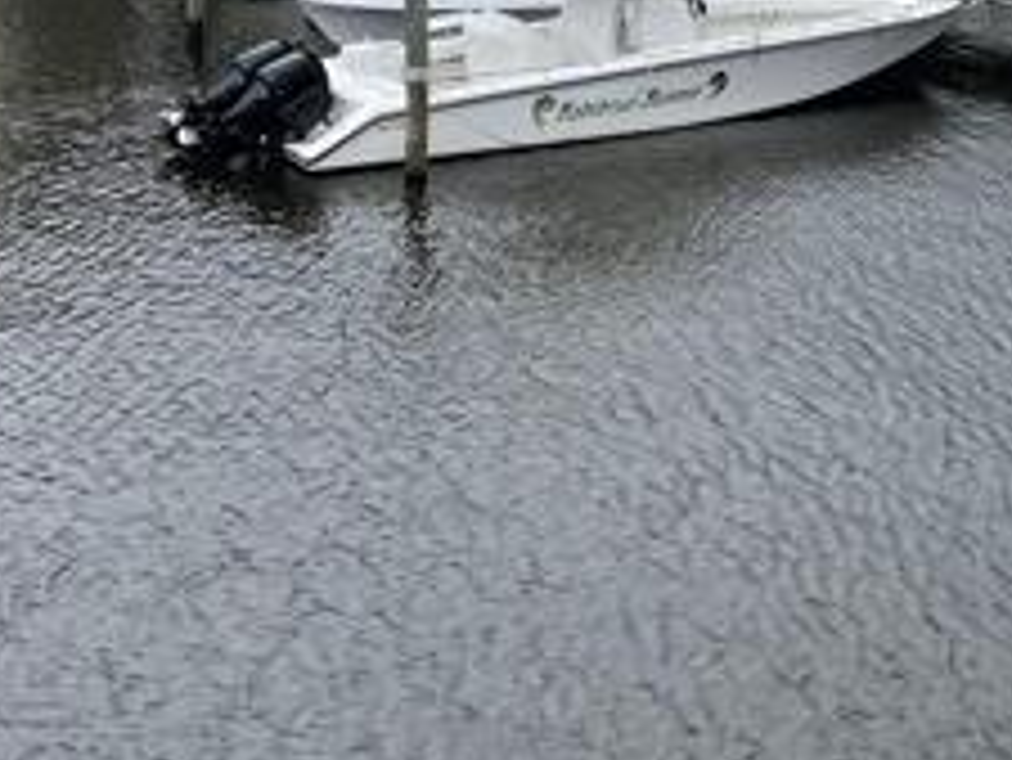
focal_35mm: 74
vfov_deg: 19.3
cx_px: 868
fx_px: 2165
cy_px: -9
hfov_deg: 25.7
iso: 32
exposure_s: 1/2165
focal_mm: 5.1
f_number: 1.6
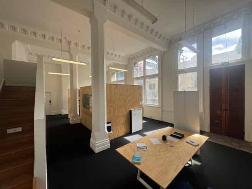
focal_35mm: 14
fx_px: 102
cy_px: 94
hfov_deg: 102.1
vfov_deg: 85.6
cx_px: 126
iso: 40
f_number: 2.2
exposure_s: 1/240
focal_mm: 2.22
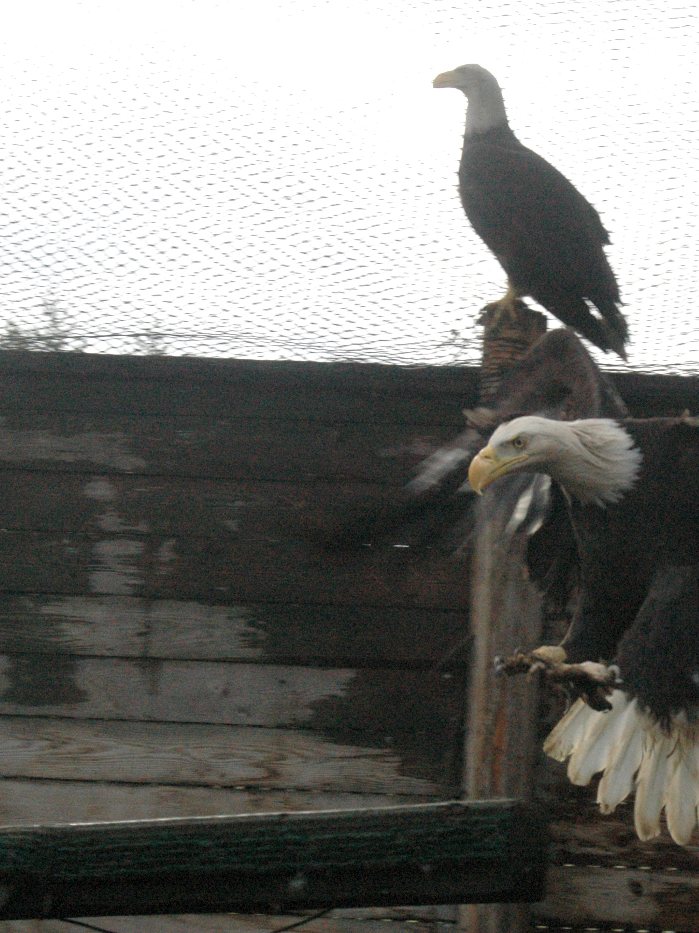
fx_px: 3043
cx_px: 636
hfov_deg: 13.0
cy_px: 466
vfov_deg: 17.4
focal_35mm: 113
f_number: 10
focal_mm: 52
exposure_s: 1/400
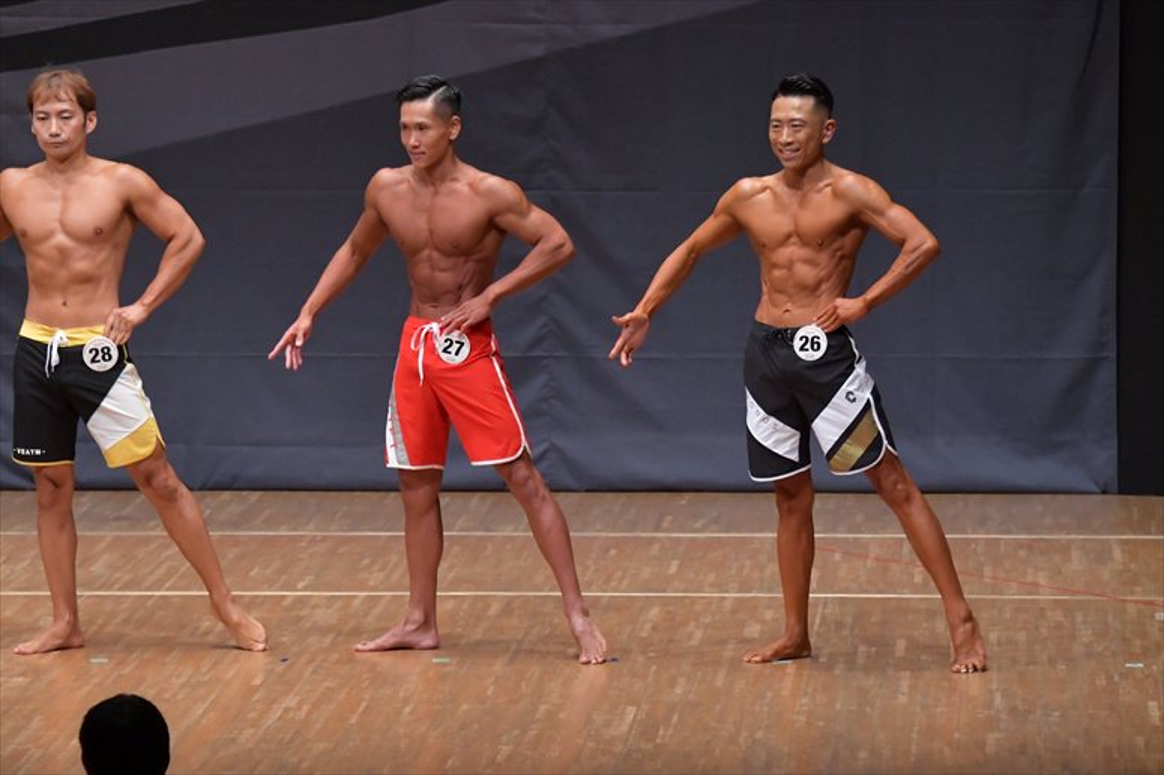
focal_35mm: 240
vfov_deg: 5.7
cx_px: 582
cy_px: 388
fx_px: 7756
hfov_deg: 8.6
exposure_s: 1/400
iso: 6400
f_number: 5.6
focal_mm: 160
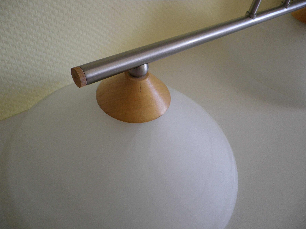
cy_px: 114
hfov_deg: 63.4
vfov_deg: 49.7
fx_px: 248
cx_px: 153
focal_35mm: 28
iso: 125
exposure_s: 1/60
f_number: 2.6
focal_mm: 4.9
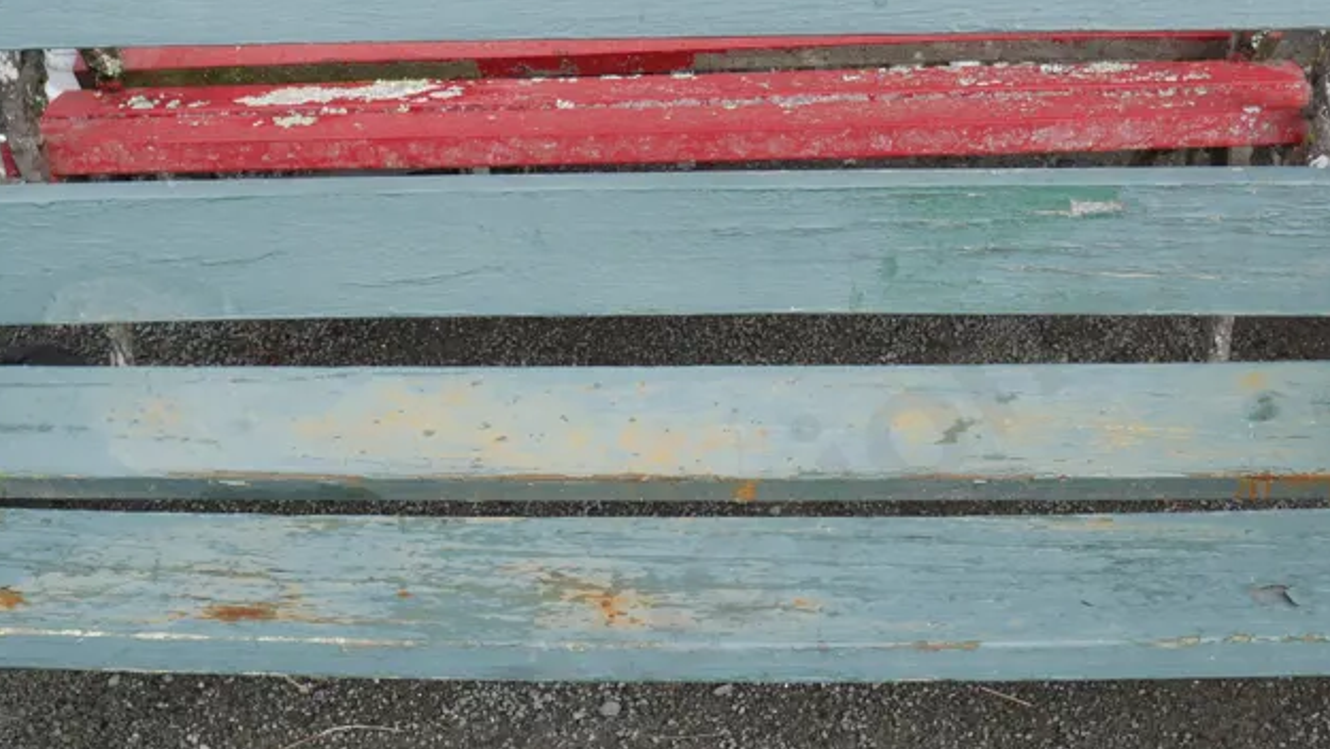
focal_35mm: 50
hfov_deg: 41.3
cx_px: 662
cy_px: 629
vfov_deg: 23.5
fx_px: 1764
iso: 200
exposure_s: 1/160
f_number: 4
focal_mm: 14
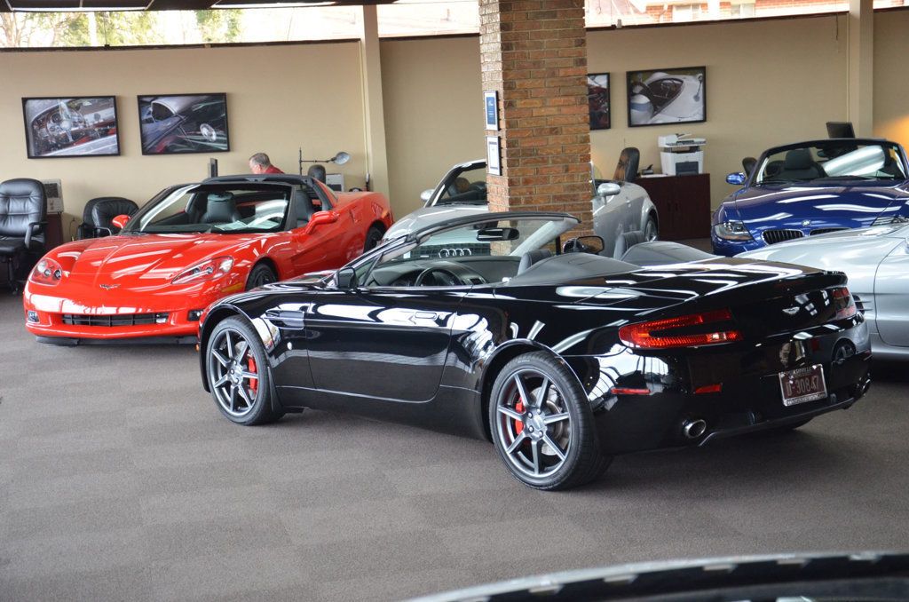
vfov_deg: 20.1
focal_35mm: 68
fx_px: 1701
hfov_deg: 29.9
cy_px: 301
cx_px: 454
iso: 1250
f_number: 4.8
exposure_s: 1/60
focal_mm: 45
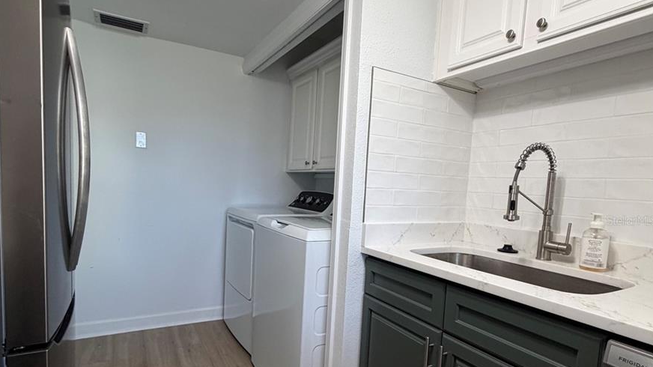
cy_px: 220
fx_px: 364
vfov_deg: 53.2
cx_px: 323
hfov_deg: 83.9
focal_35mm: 21
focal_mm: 2.22
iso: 200
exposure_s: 1/120
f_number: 2.2
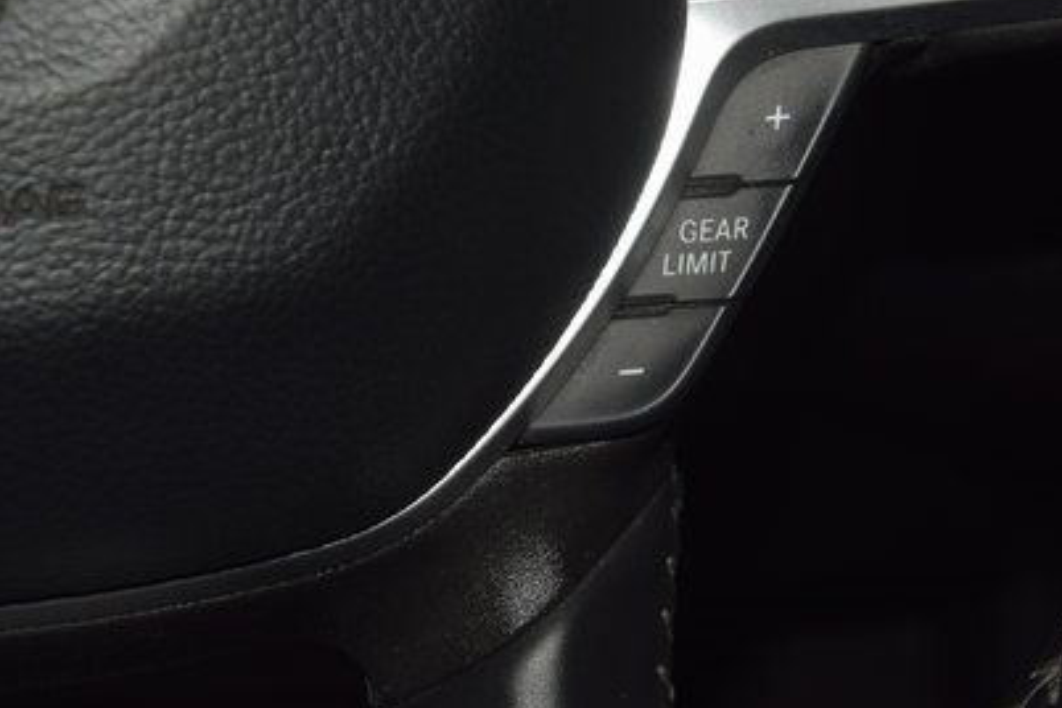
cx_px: 674
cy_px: 184
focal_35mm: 167
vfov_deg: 8.2
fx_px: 4926
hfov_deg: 12.3
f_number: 8
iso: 100
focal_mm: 70
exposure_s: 1/125
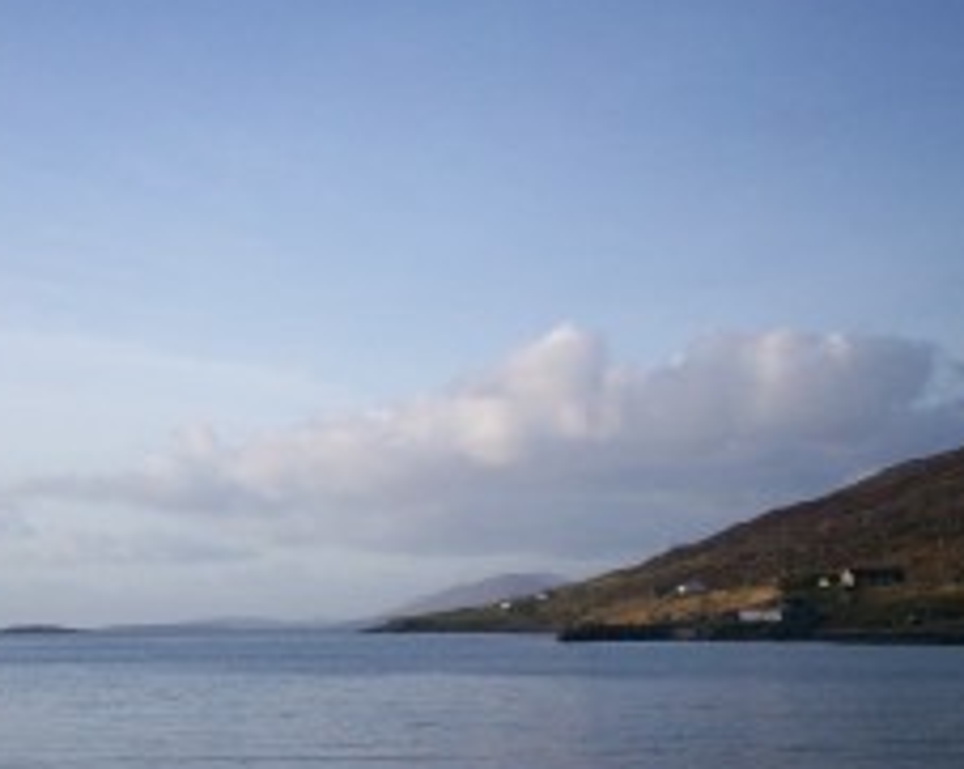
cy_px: 544
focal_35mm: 62
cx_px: 246
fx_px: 1767
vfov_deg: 24.4
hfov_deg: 30.0
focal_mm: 6
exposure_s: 1/426
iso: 100
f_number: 4.5
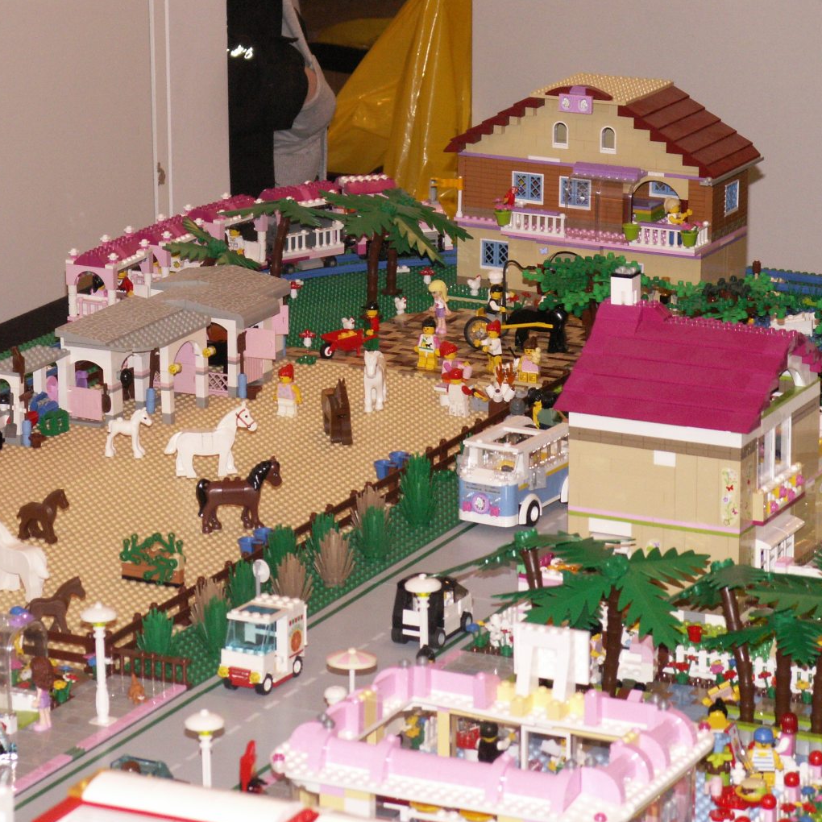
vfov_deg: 12.3
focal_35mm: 142
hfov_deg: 12.3
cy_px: 411
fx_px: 3815
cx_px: 359
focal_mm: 19.58
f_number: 4
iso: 160
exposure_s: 1/50
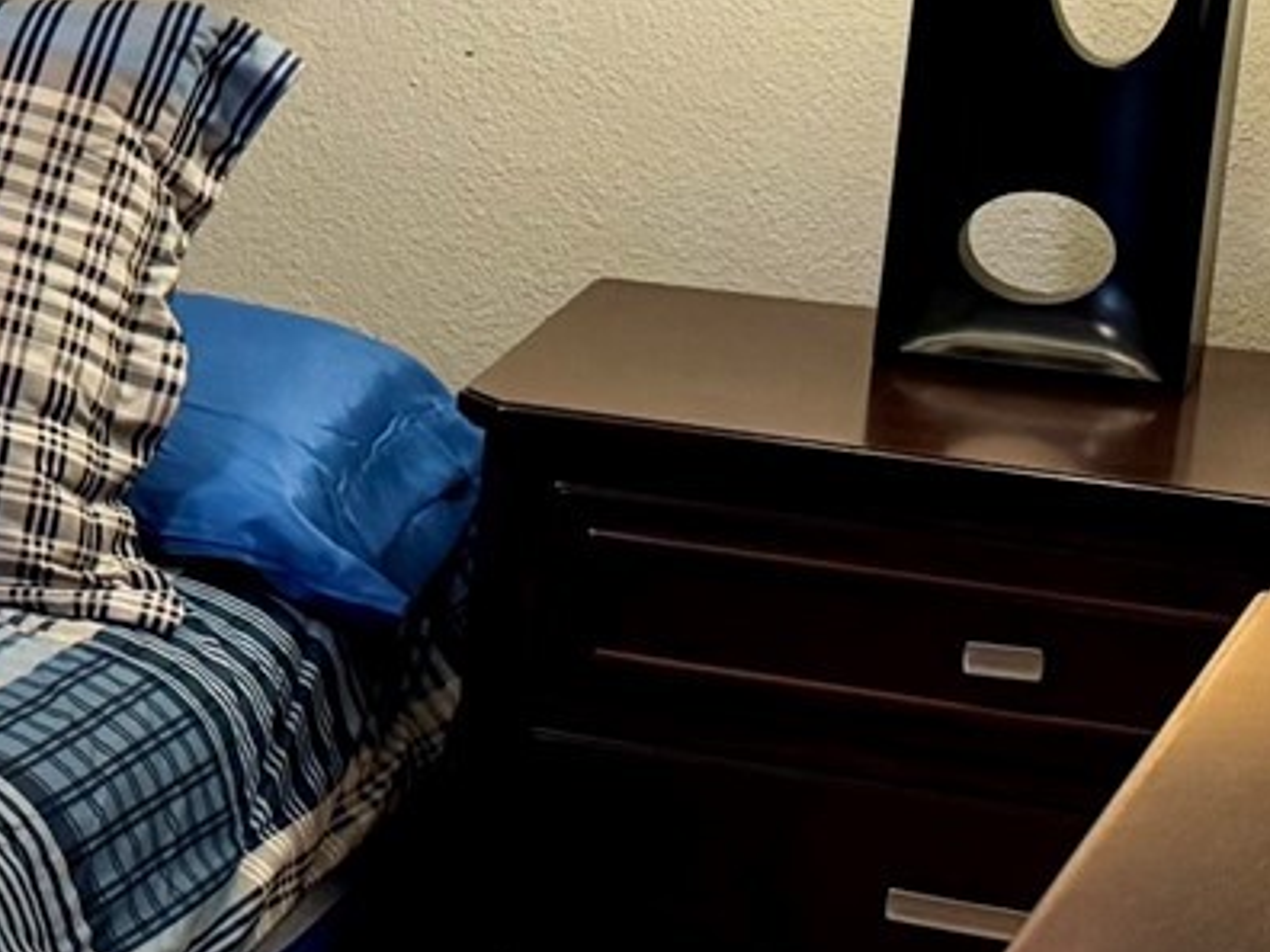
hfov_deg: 13.7
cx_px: -1225
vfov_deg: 11.9
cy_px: 276
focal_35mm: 124
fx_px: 4549
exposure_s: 1/60
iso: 500
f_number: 1.78
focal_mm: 6.76
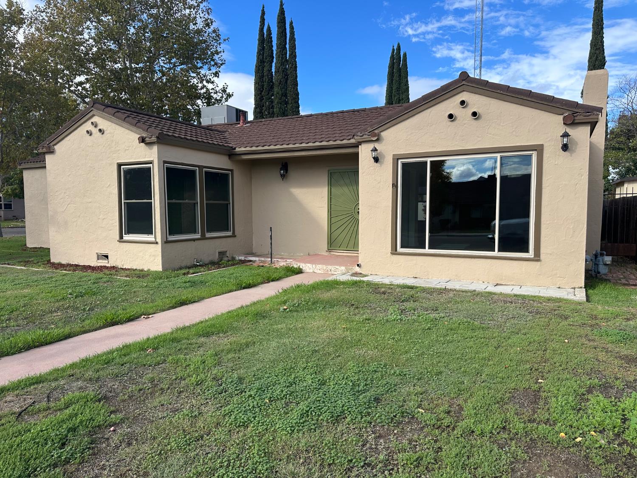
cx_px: 318
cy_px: 239
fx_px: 442
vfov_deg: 56.8
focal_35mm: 24
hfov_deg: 71.6
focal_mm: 6.86
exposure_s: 1/2155
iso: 80
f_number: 1.78
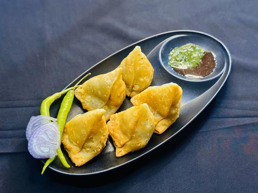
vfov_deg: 30.3
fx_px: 358
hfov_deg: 39.7
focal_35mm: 48
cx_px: 129
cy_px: 96
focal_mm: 6.86
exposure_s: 1/33
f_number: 1.78
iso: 320
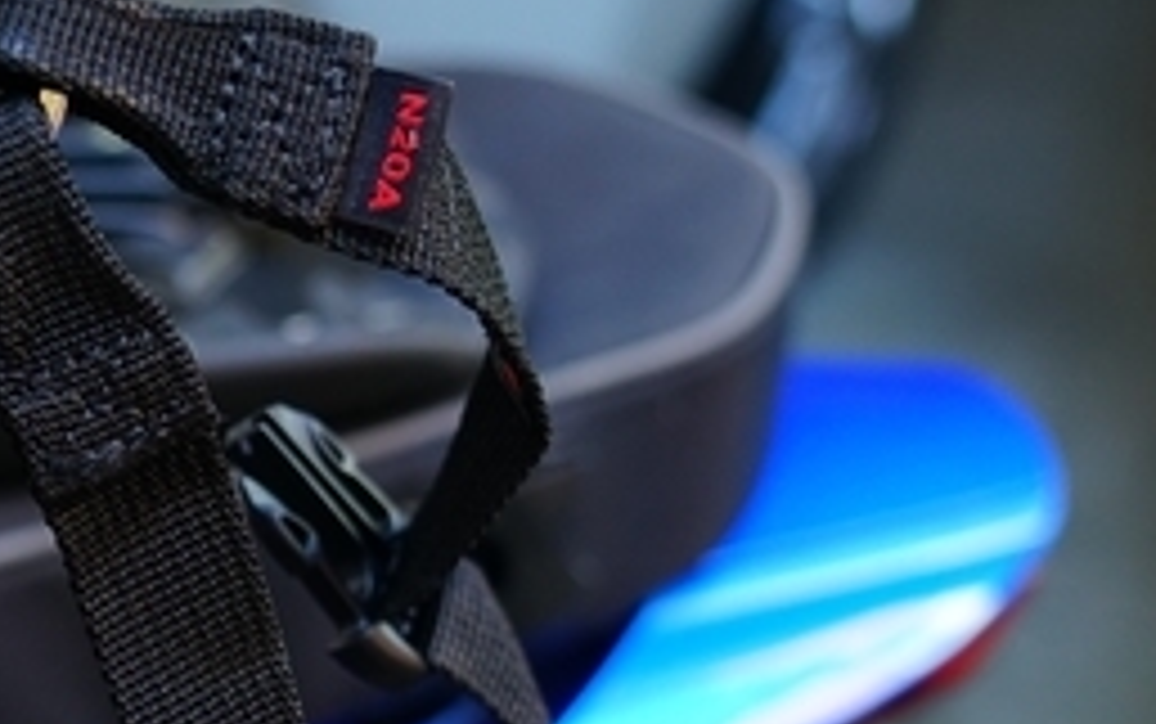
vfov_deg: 14.2
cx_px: -45
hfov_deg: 21.6
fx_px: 2900
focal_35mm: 92
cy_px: 553
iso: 500
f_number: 4
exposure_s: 1/60
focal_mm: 29
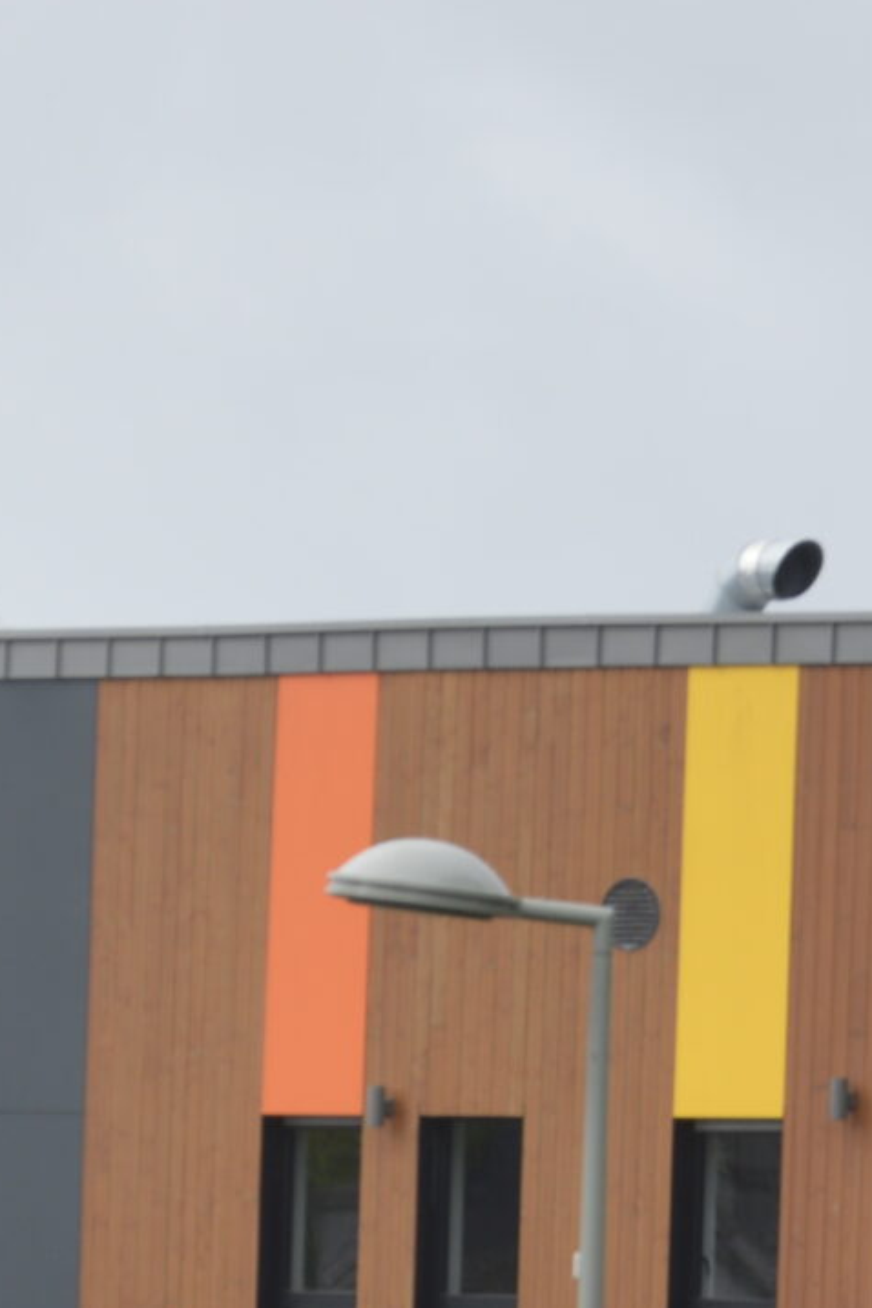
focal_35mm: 428
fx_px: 15549
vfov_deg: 4.8
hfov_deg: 3.2
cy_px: 1543
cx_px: -246
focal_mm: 80
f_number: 6.3
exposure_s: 1/160
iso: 100
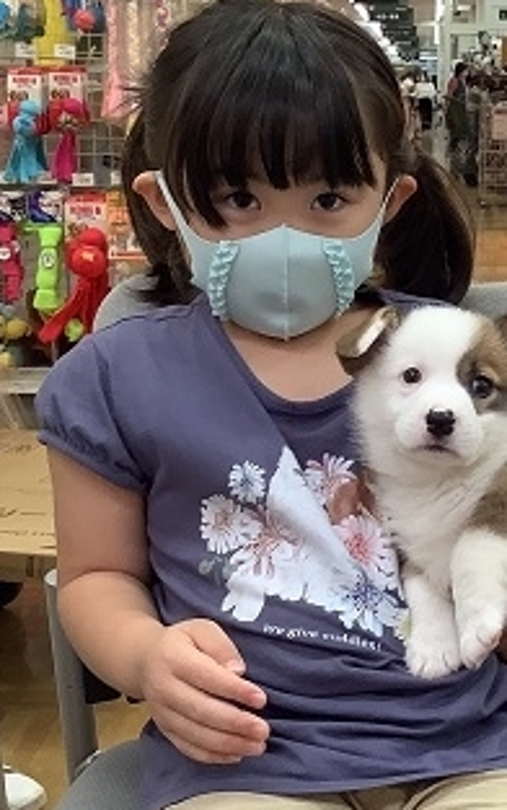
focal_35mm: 63
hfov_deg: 20.4
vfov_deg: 32.4
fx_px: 1391
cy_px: 380
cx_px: 416
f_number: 2.4
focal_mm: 3.3
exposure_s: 1/50
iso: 100
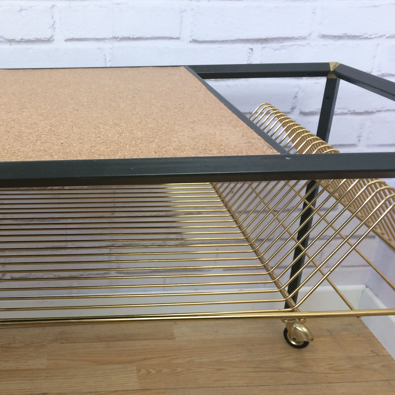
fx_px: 491
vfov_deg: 43.8
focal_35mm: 38
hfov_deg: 42.6
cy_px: 216
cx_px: 103
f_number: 2.2
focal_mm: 4.15
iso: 50
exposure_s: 1/33
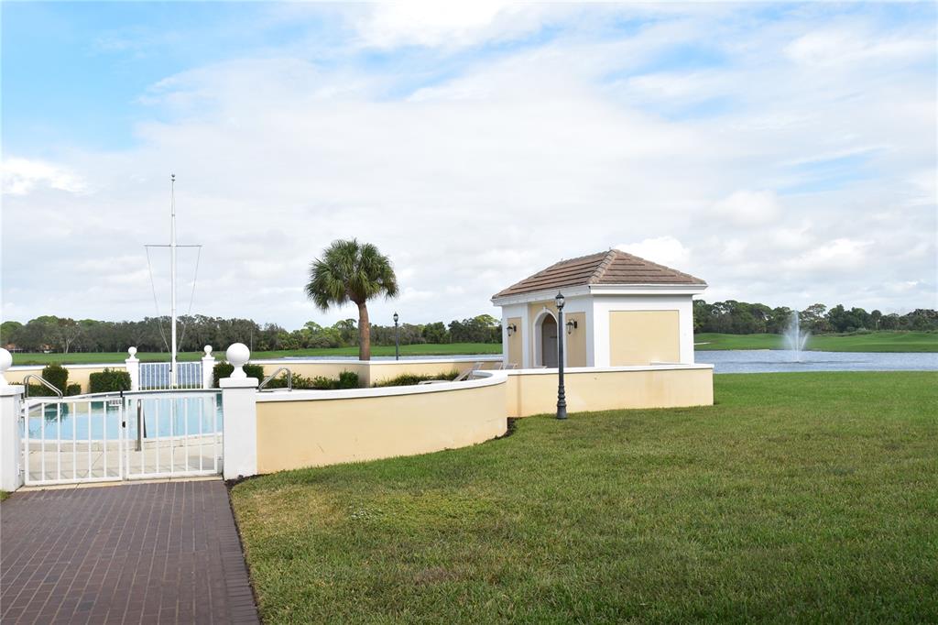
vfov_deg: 45.6
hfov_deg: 64.6
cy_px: 312
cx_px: 469
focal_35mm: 28
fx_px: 742
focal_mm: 19
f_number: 11
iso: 320
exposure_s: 1/500
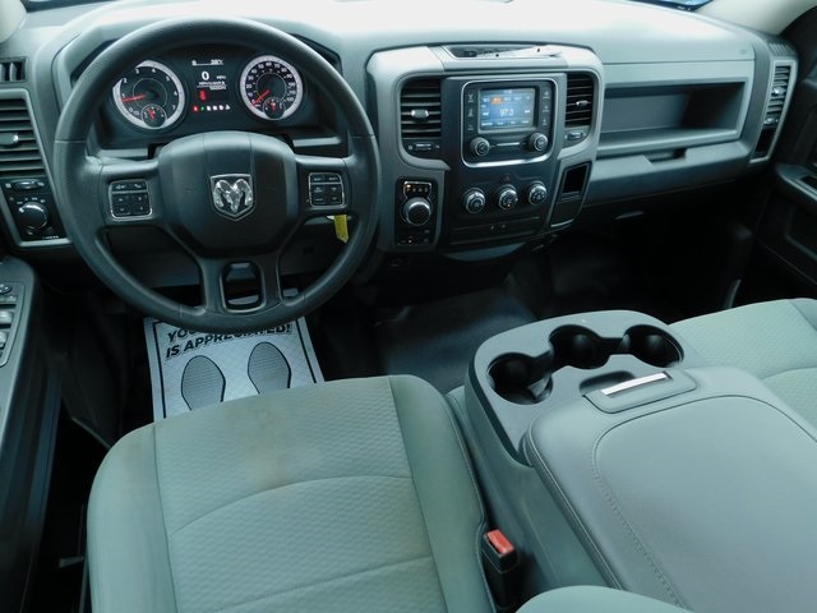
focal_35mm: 23
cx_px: 408
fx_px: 543
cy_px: 306
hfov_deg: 73.9
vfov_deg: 58.9
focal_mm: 4
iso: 125
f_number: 3
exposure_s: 1/30
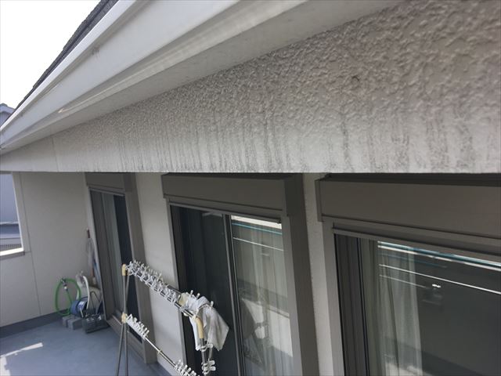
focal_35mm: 29
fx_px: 420
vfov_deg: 48.2
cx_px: 250
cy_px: 188
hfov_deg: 61.7
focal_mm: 4.15
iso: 25
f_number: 2.2
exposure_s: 1/557
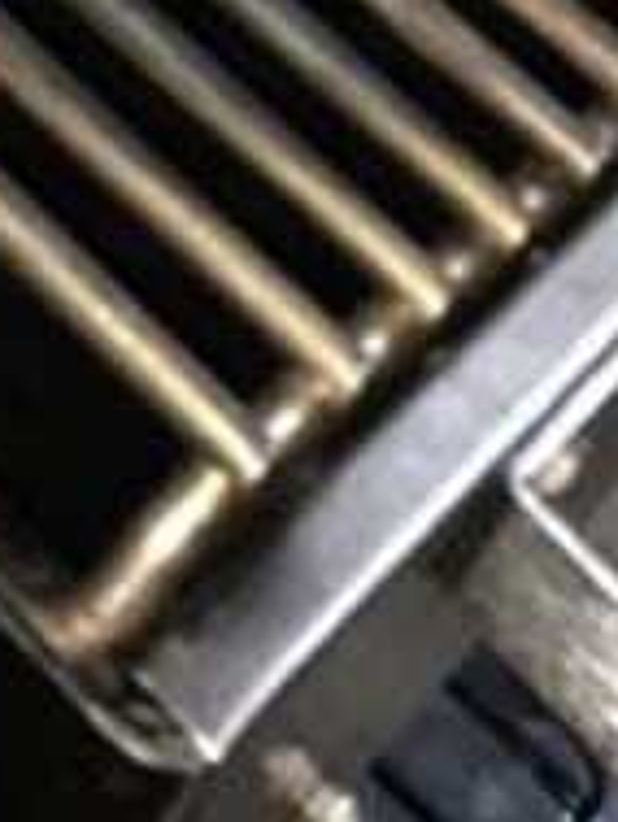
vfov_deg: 13.9
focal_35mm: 125
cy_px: -676
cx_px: 292
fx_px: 2972
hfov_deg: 11.9
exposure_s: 1/16
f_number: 2.2
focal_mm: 4.15
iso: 100
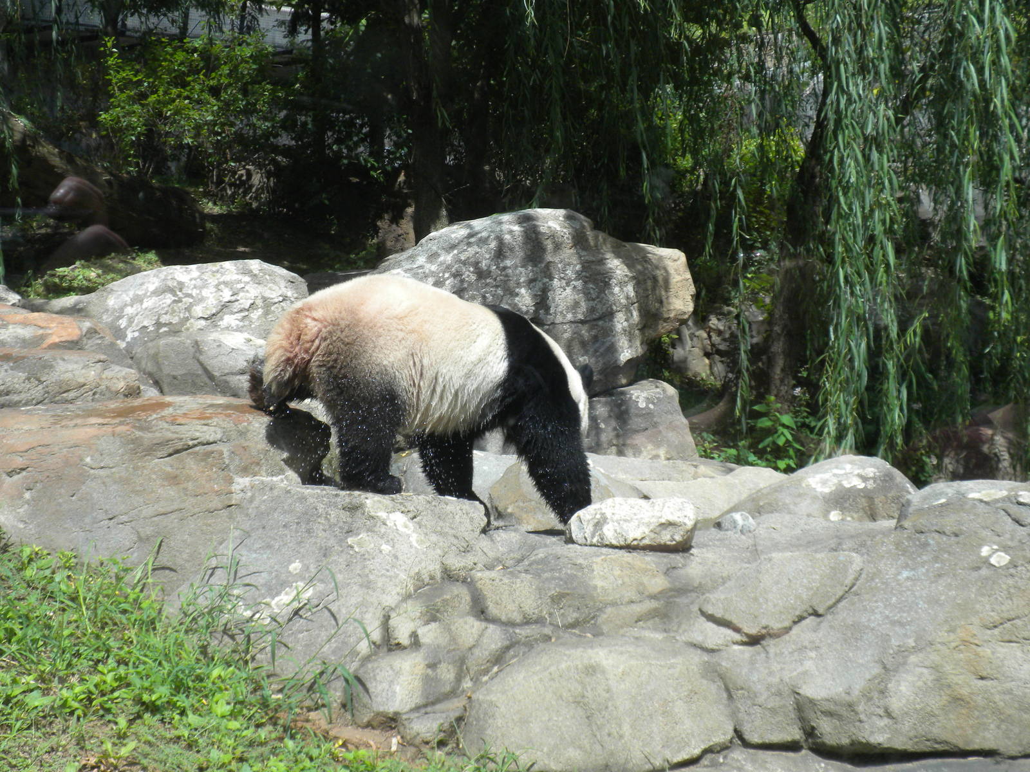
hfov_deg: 36.8
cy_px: 386
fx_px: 1547
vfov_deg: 28.0
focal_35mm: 52
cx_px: 515
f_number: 4.3
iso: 105
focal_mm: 9.1
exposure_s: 1/500
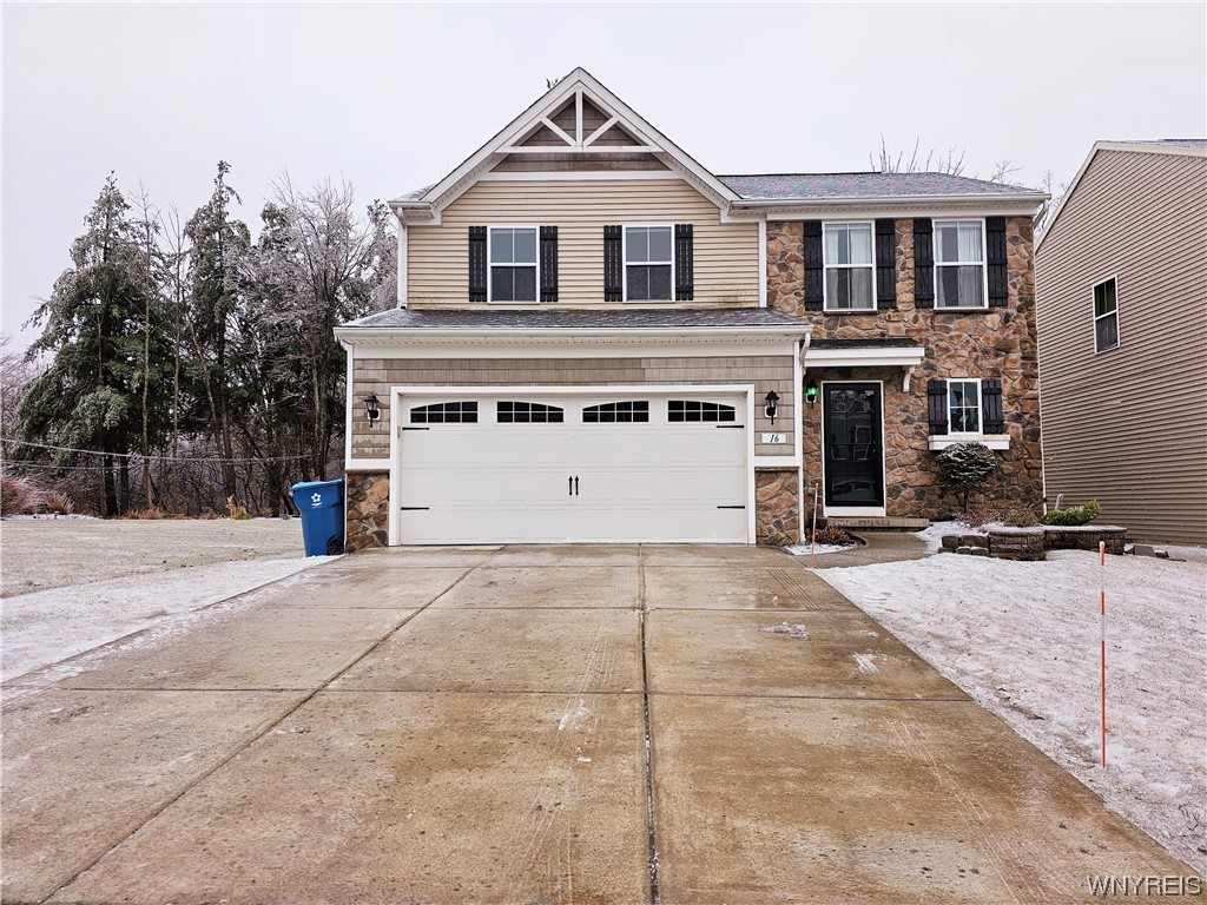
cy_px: 452
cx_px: 604
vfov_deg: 58.9
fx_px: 802
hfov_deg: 73.9
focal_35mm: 23
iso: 10
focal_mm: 6.3
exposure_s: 1/244
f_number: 1.7
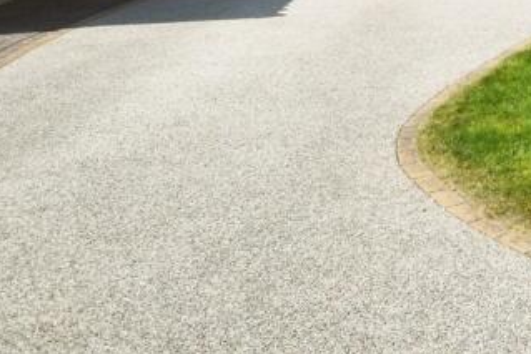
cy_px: -211
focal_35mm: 61
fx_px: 900
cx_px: 764
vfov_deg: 18.9
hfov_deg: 25.8
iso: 400
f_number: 8
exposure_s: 1/1250
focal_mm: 13
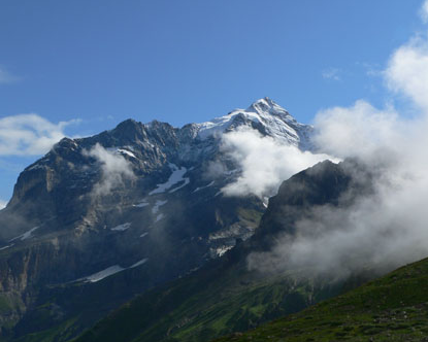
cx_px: 207
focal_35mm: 54
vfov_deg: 28.1
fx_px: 684
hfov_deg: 34.7
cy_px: 172
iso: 80
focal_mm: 8.5
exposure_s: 1/800
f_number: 5.6
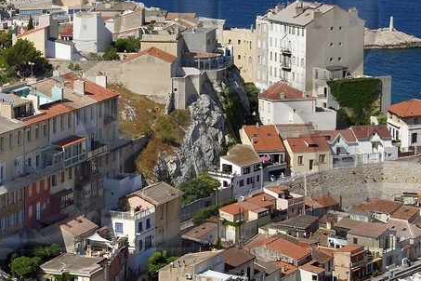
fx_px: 1403
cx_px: 155
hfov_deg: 17.0
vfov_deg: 11.4
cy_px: 97
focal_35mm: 120
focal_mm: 34
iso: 200
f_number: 13
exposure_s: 1/400
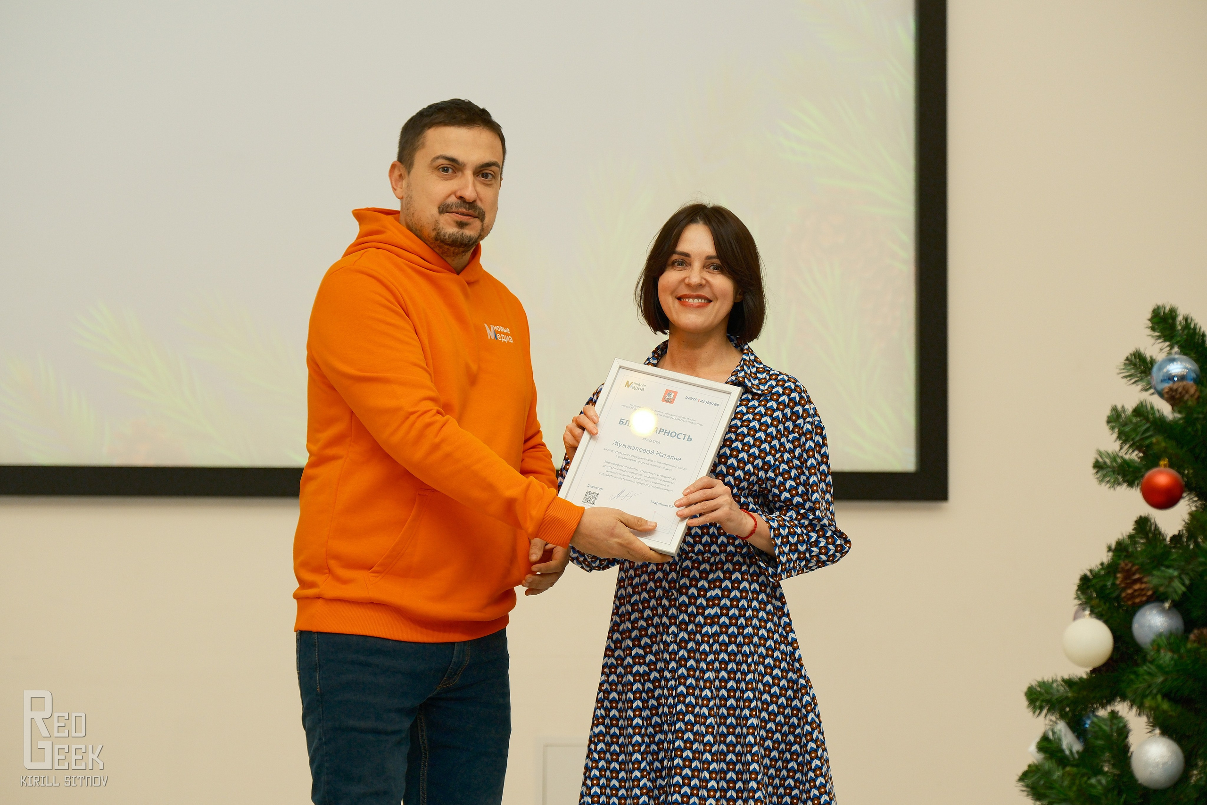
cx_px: 604
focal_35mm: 121
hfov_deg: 16.9
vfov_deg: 11.3
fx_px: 4057
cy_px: 402
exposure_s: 1/160
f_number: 2.8
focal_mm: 80.4
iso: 1250
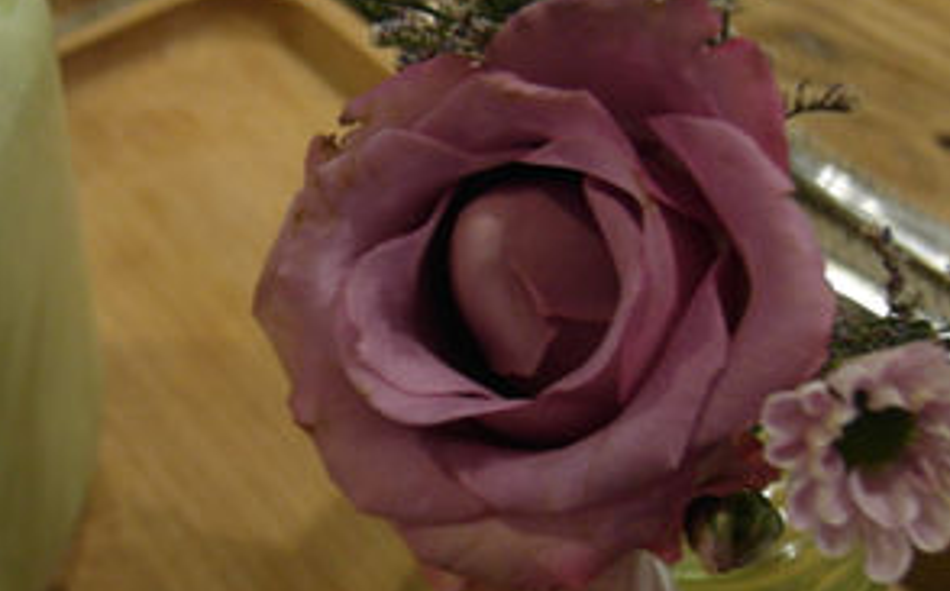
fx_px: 1345
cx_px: 136
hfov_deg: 37.0
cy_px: 268
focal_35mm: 52
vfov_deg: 24.8
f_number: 1.8
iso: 200
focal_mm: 5.2
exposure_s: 1/20
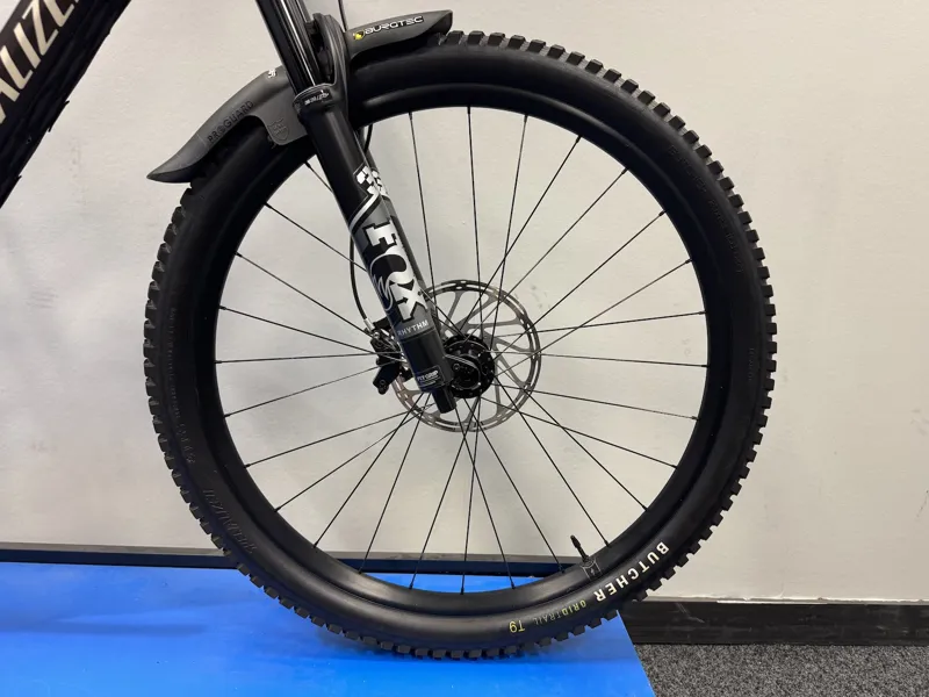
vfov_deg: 56.8
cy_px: 348
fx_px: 644
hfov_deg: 71.6
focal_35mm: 24
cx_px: 464
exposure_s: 1/50
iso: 160
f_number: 1.78
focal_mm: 6.76
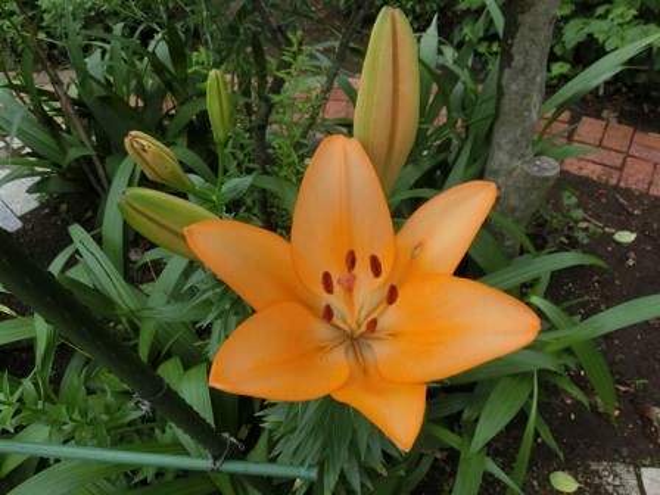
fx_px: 477
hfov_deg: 69.4
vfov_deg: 54.9
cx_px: 330
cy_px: 248
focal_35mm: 25
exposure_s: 1/125
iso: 250
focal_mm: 4.4
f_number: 3.3
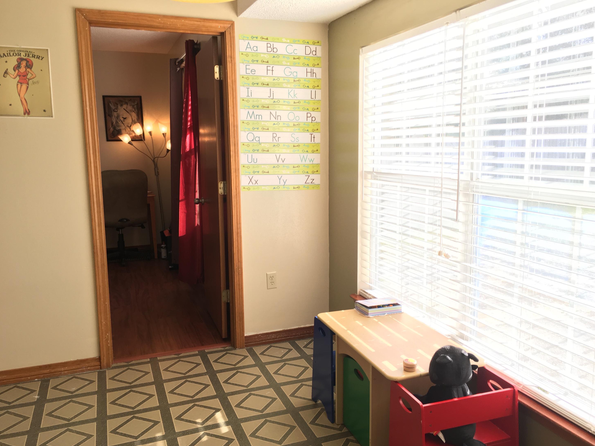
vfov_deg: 46.8
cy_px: 228
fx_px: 516
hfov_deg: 60.0
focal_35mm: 30
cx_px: 307
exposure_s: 1/120
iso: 40
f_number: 2.2
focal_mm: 4.15
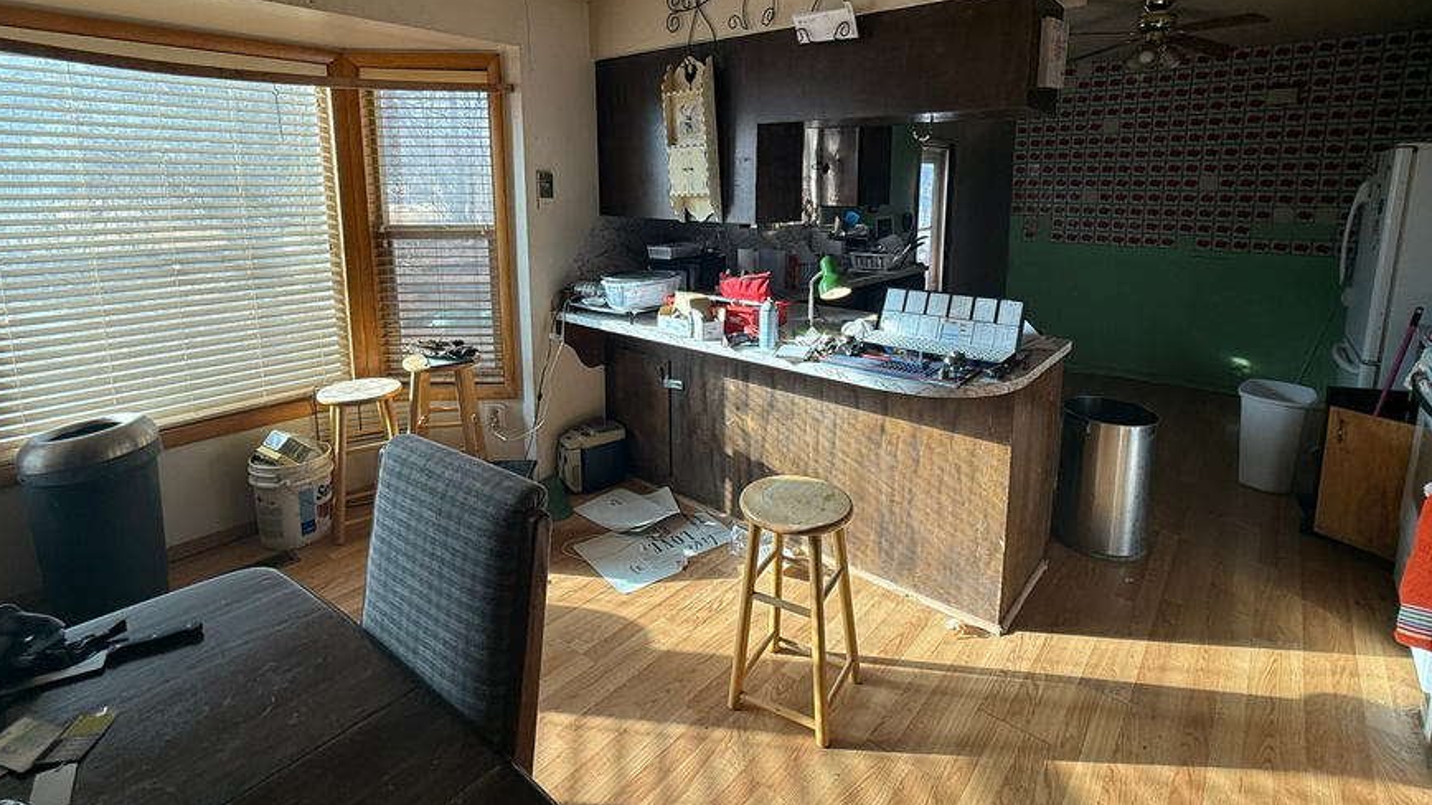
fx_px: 683
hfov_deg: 92.7
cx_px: 721
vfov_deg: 59.9
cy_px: 282
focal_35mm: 18
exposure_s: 1/176
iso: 50
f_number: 2.2
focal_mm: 2.22
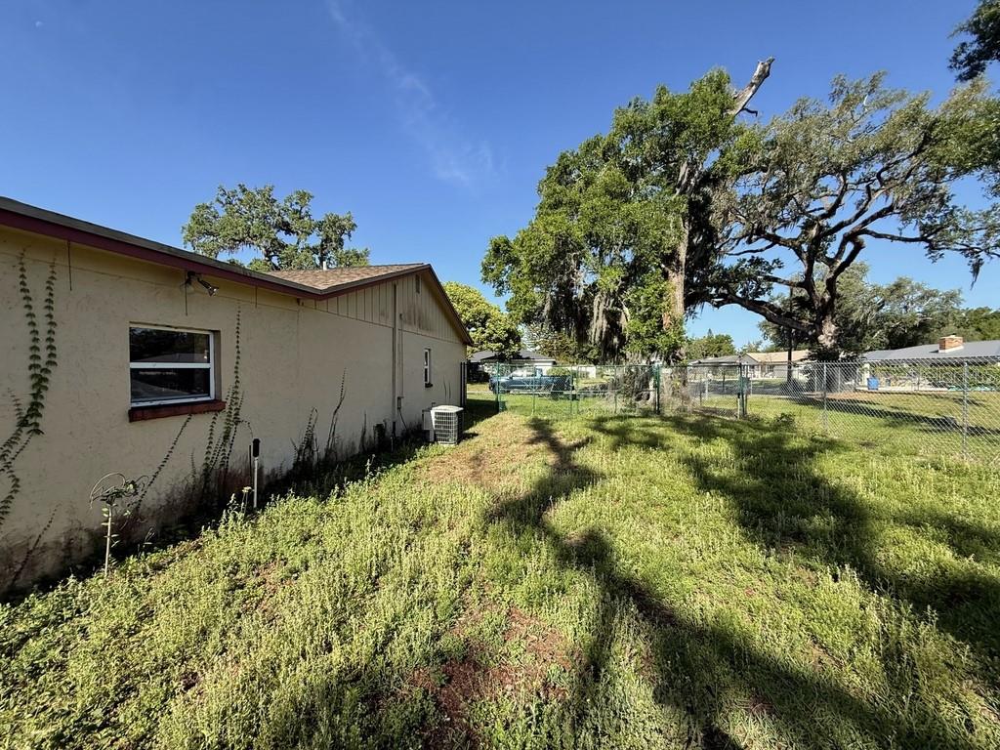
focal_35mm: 14
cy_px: 375
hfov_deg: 102.1
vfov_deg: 85.7
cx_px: 500
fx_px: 404
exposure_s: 1/914
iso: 50
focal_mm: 2.22
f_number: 2.2
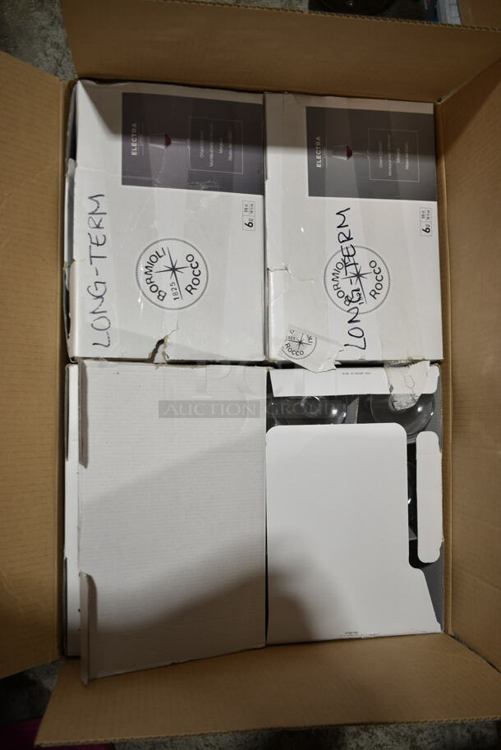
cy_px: 375
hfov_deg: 38.4
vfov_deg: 55.1
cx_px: 250
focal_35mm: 34
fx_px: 719
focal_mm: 23
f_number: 3.8
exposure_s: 1/40
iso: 100
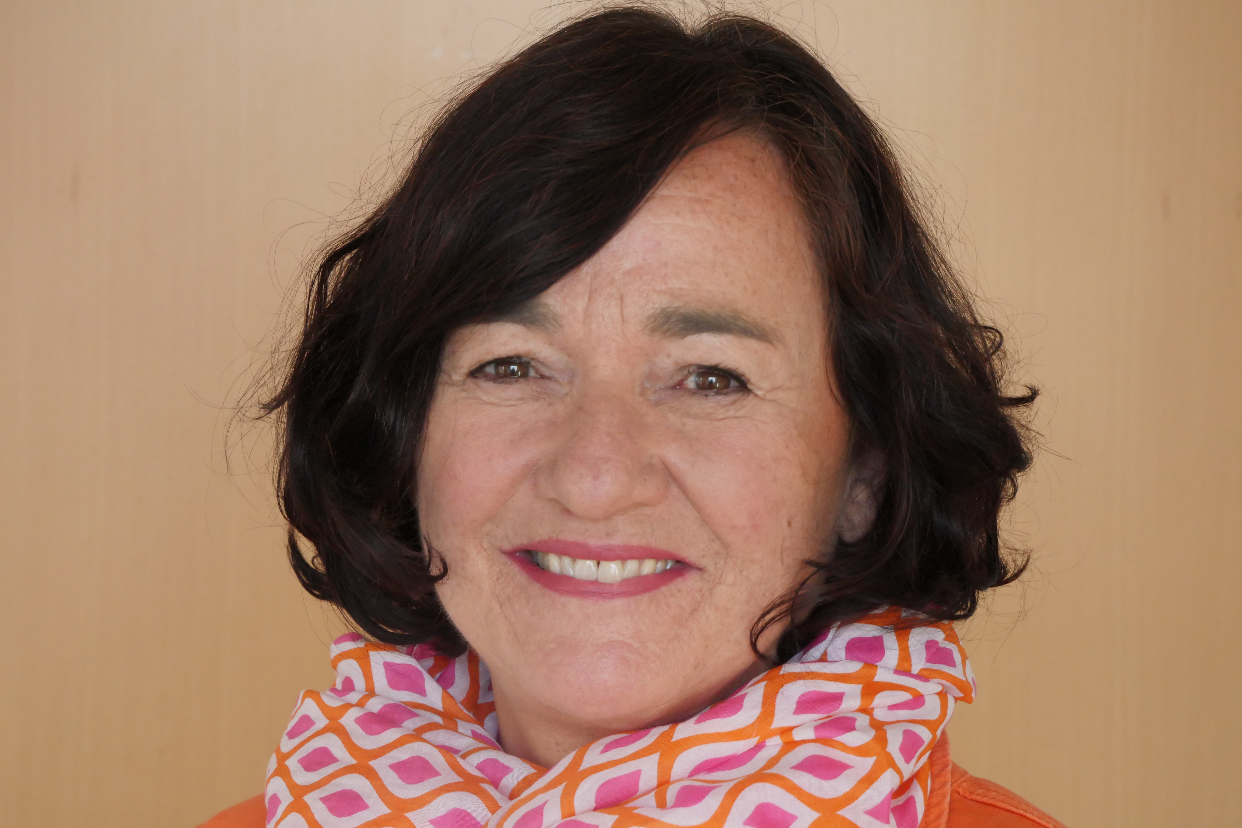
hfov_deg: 18.9
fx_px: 3726
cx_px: 621
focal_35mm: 108
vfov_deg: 12.7
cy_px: 414
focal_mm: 52
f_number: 6.3
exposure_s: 1/125
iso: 1600
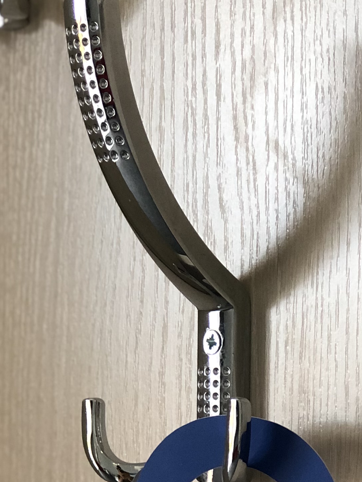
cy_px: 451
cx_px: 275
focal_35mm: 159
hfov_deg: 9.3
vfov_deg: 12.3
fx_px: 2217
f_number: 2.8
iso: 50
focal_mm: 6.6
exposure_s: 1/30
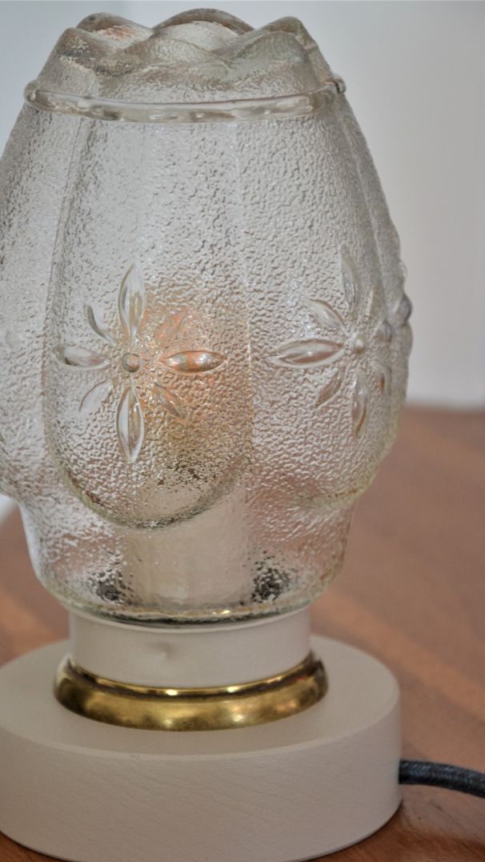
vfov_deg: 14.8
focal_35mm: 145
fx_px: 3314
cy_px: 431
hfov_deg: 8.4
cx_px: 211
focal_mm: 92
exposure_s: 1/125
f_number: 5.6
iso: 900
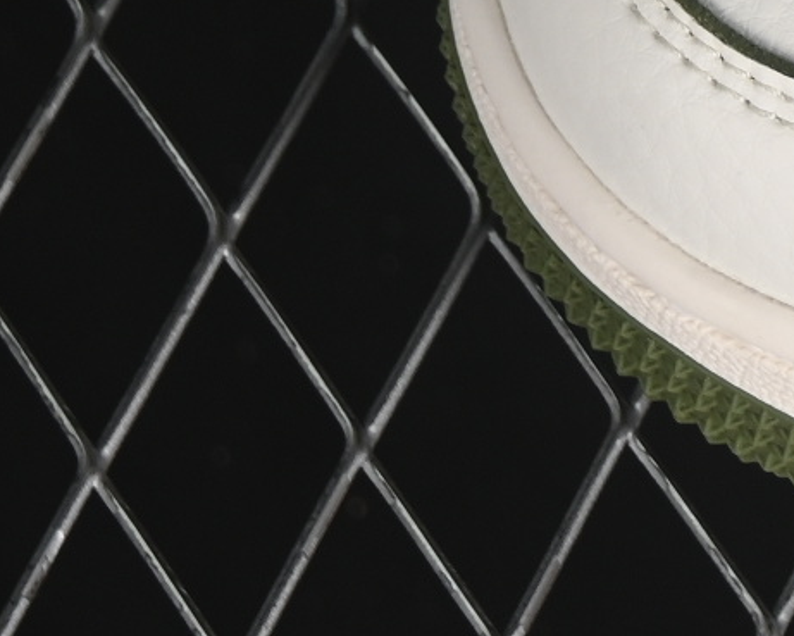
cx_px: 2032
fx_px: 9989
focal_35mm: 425
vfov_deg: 3.6
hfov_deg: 4.4
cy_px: -907
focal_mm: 50
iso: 160
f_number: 8
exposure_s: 1/60
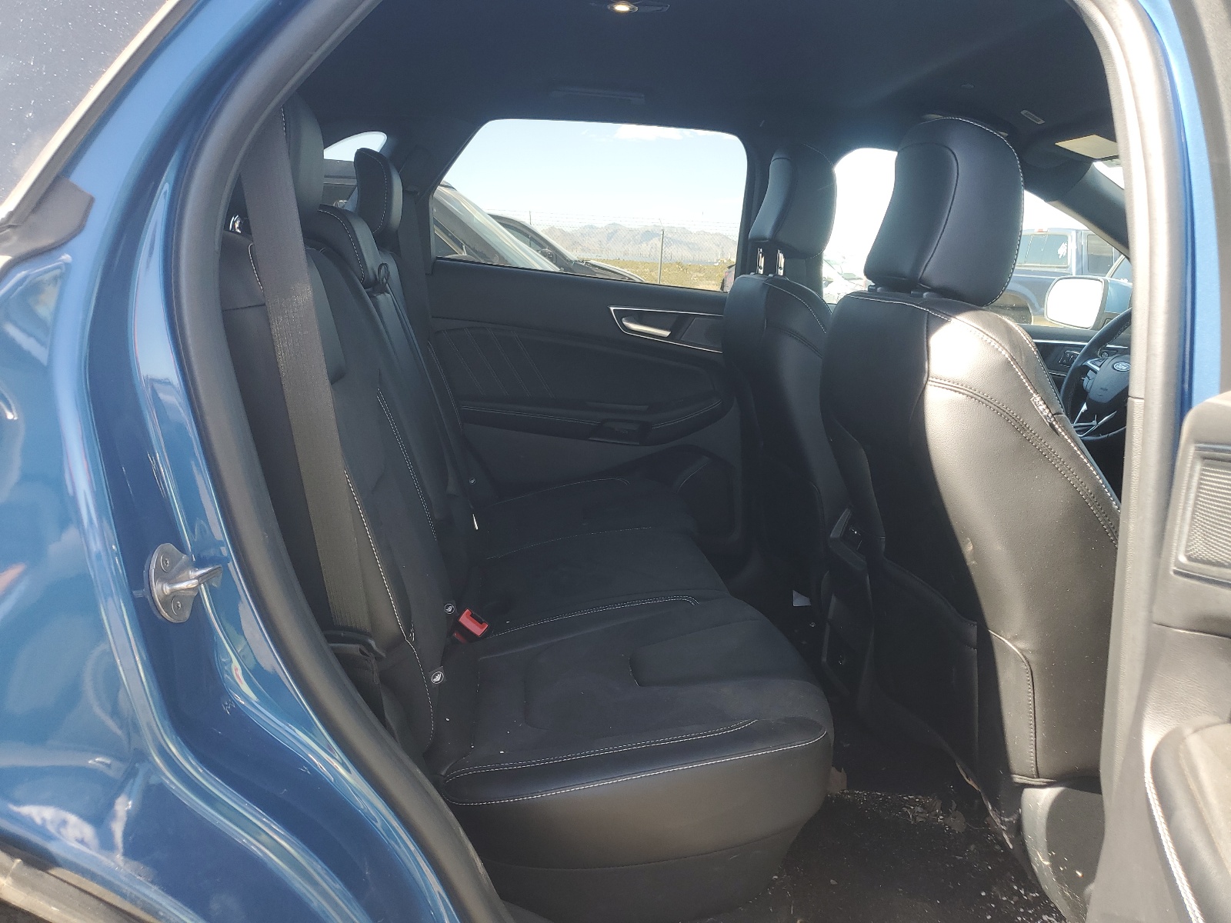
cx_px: 616
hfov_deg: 67.3
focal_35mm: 26
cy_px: 462
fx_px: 925
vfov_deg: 53.1
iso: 50
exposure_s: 1/250
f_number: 1.5
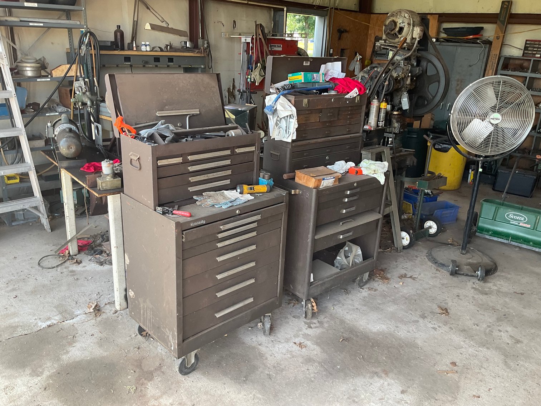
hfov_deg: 61.7
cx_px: 270
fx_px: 453
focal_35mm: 29
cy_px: 203
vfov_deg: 48.2
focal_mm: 3
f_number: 1.8
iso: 32
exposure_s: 1/120
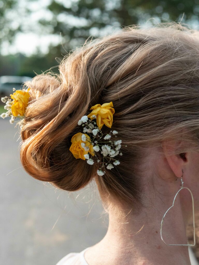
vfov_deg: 38.2
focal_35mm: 50
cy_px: 132
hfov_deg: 29.1
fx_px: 383
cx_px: 100
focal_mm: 25
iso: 2000
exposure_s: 1/8000
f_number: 3.2
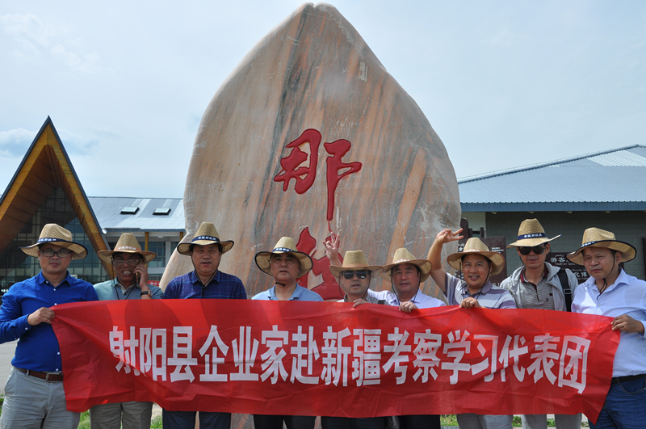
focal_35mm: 38
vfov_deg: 35.4
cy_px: 214
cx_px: 323
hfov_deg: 51.3
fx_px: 672
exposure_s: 1/160
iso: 200
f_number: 13
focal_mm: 25
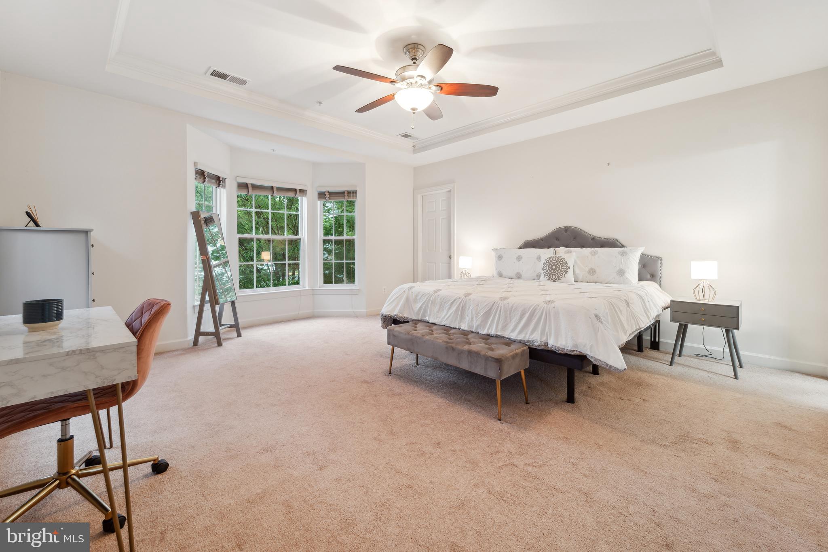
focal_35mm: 14
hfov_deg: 104.3
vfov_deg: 81.2
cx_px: 414
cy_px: 276
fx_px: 322
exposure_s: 1/6
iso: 400
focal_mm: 14
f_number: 7.1
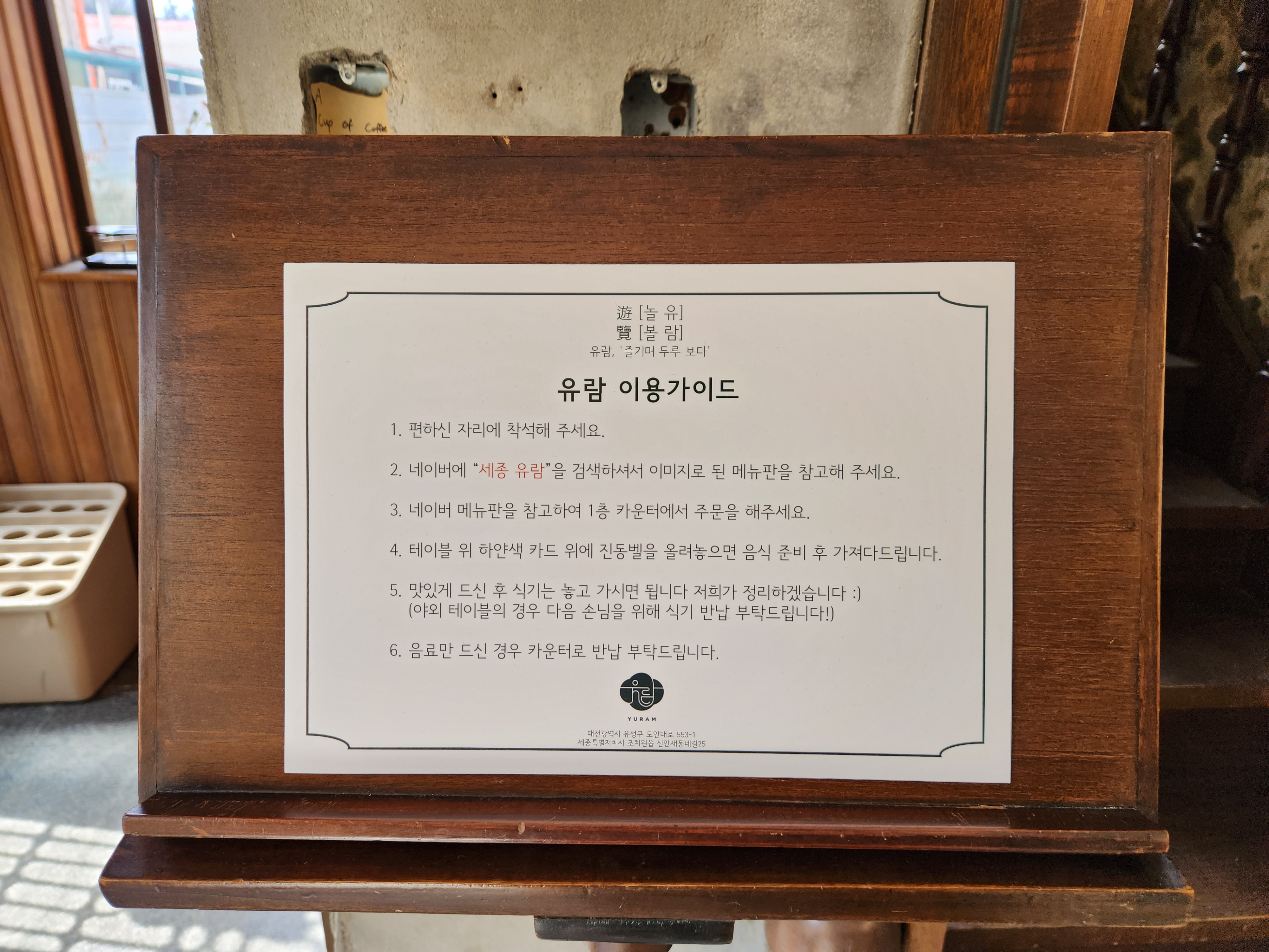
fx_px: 843
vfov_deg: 58.9
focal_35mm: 23
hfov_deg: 73.9
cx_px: 634
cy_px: 476
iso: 64
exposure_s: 1/120
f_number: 1.8
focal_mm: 5.4
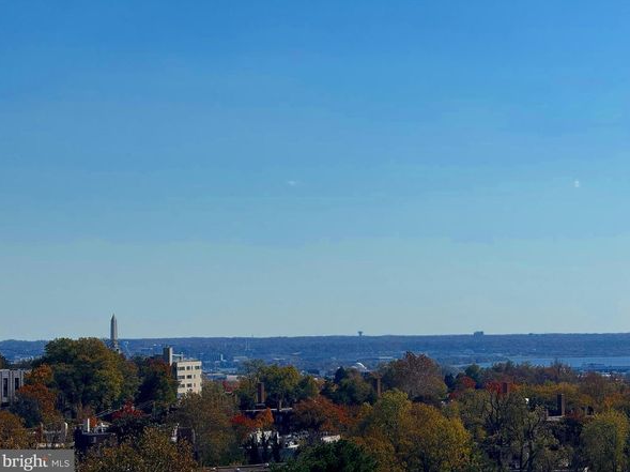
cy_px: 237
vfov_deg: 12.2
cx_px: 314
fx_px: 2201
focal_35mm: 121
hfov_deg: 16.3
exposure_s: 1/3509
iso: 50
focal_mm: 15.66
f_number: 2.8
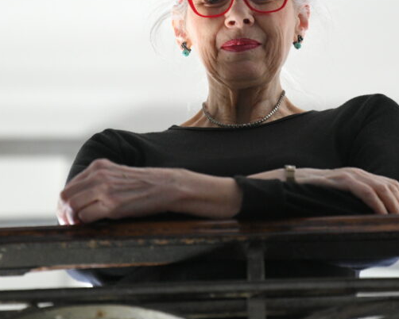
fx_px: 4525
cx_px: 250
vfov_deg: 4.0
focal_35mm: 383
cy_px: 81
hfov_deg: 5.0
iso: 3200
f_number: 3.2
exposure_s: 1/200
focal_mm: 200
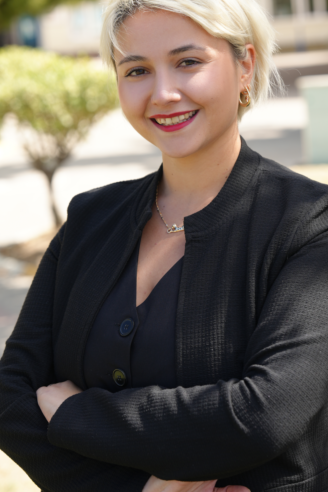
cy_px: 163
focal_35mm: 104
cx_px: 194
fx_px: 1421
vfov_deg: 19.6
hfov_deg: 13.2
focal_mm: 70
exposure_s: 1/250
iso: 100
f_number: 4
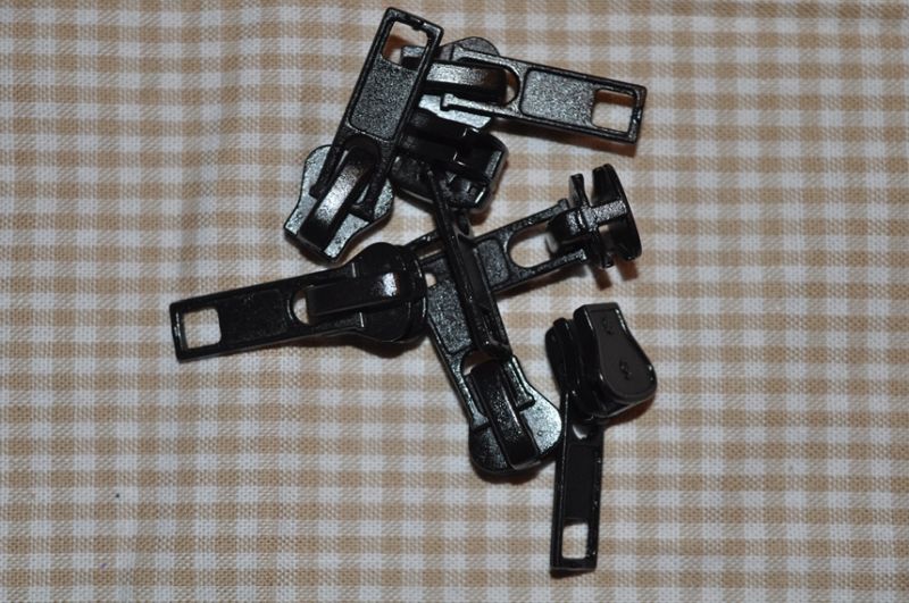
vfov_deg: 18.1
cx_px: 454
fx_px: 1891
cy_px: 302
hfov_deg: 27.0
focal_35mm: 75
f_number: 5.6
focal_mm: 50
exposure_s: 1/60
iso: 200
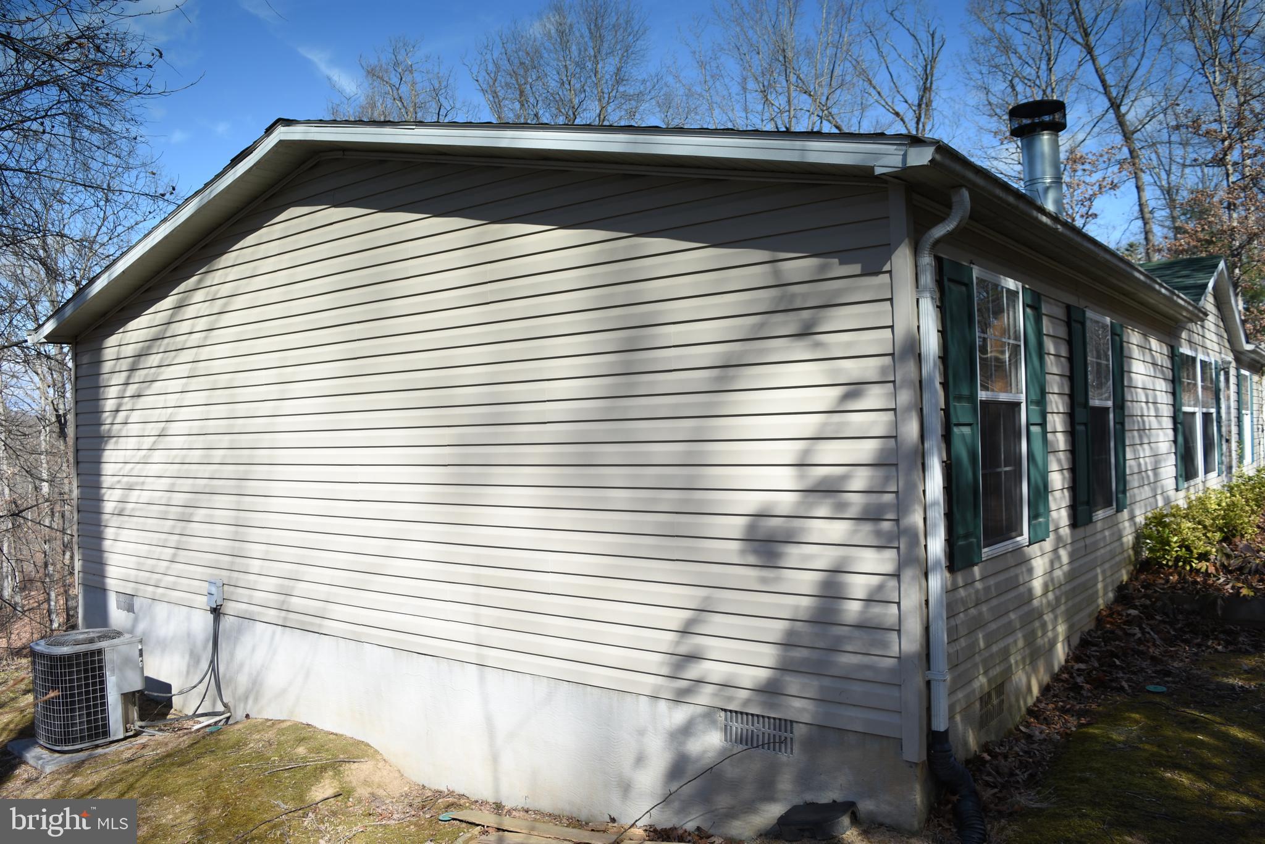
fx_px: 949
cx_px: 632
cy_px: 422
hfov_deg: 67.4
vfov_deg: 47.9
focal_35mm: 27
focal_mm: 18
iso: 100
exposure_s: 1/400
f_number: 5
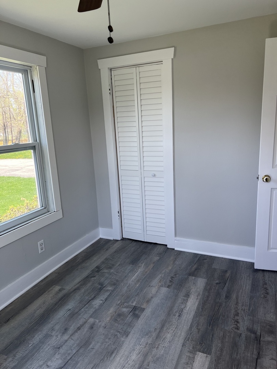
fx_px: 277
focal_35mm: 26
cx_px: 138
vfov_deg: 67.3
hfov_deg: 53.1
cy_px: 184
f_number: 1.5
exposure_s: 1/121
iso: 40
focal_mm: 5.7
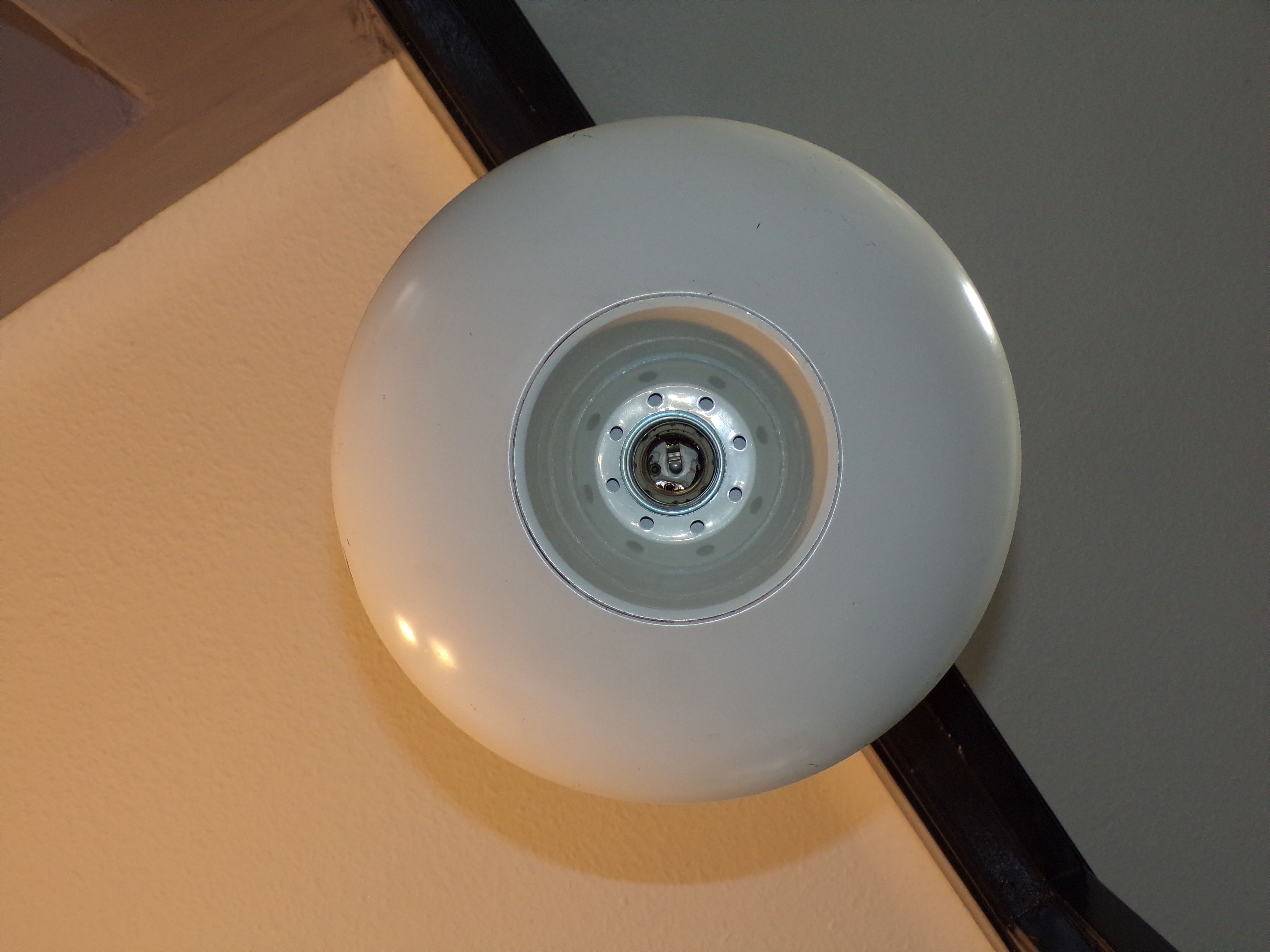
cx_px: 635
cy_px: 476
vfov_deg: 29.7
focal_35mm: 49
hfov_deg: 38.9
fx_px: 1798
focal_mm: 8.7
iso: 200
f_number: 3.5
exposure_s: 1/34
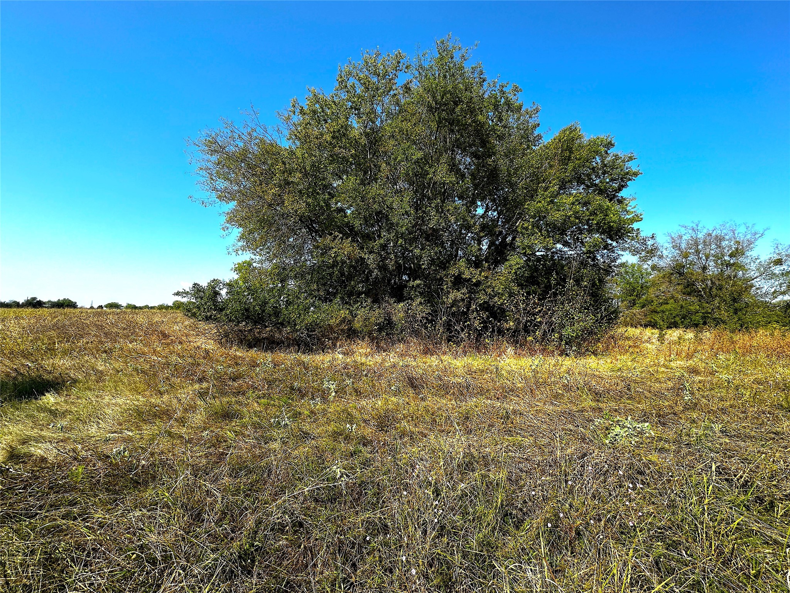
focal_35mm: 14
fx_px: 320
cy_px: 296
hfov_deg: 102.1
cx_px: 395
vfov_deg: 85.7
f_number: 2.2
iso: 50
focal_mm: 2.22
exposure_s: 1/1014
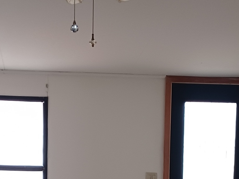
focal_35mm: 101
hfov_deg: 19.4
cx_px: 124
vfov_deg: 14.2
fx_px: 697
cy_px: 219
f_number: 1.8
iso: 250
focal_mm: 4.6
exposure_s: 1/40
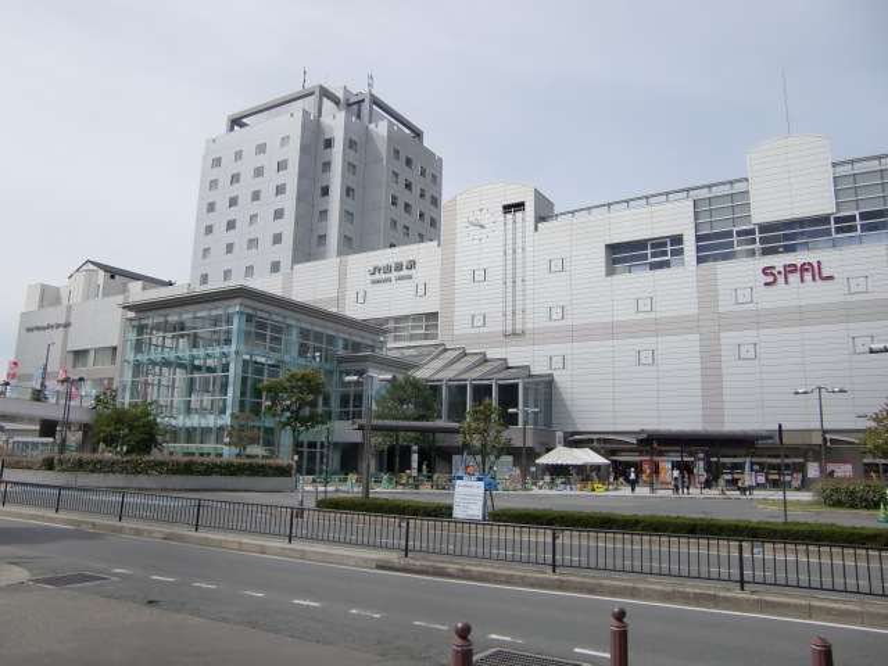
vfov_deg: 49.7
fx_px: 718
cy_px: 333
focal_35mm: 28
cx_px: 444
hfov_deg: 63.4
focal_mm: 4.9
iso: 64
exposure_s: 1/250
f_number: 7
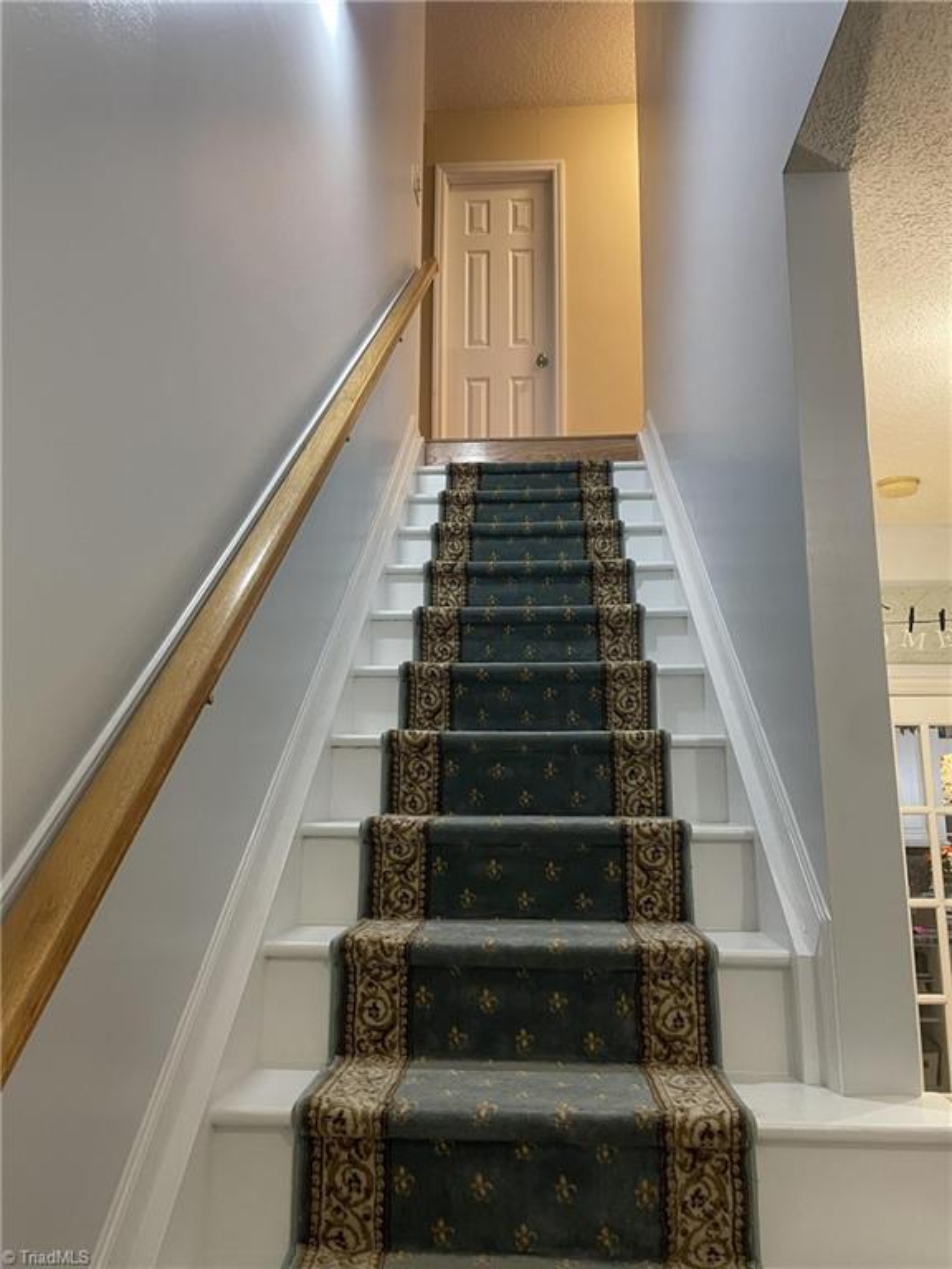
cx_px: 476
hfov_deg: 53.1
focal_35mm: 26
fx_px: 953
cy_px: 634
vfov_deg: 67.3
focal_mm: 4.2
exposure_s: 1/60
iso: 200
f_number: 1.6
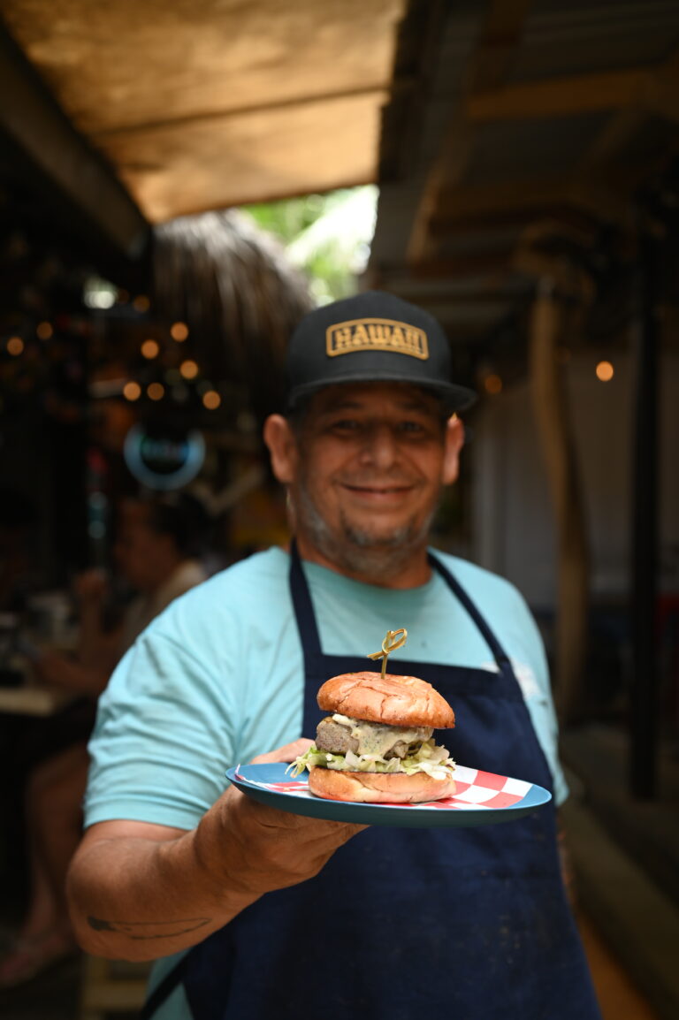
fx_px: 1416
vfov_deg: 39.6
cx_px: 340
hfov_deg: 27.0
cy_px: 510
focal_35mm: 50
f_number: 4.5
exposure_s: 1/80
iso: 100
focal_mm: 50
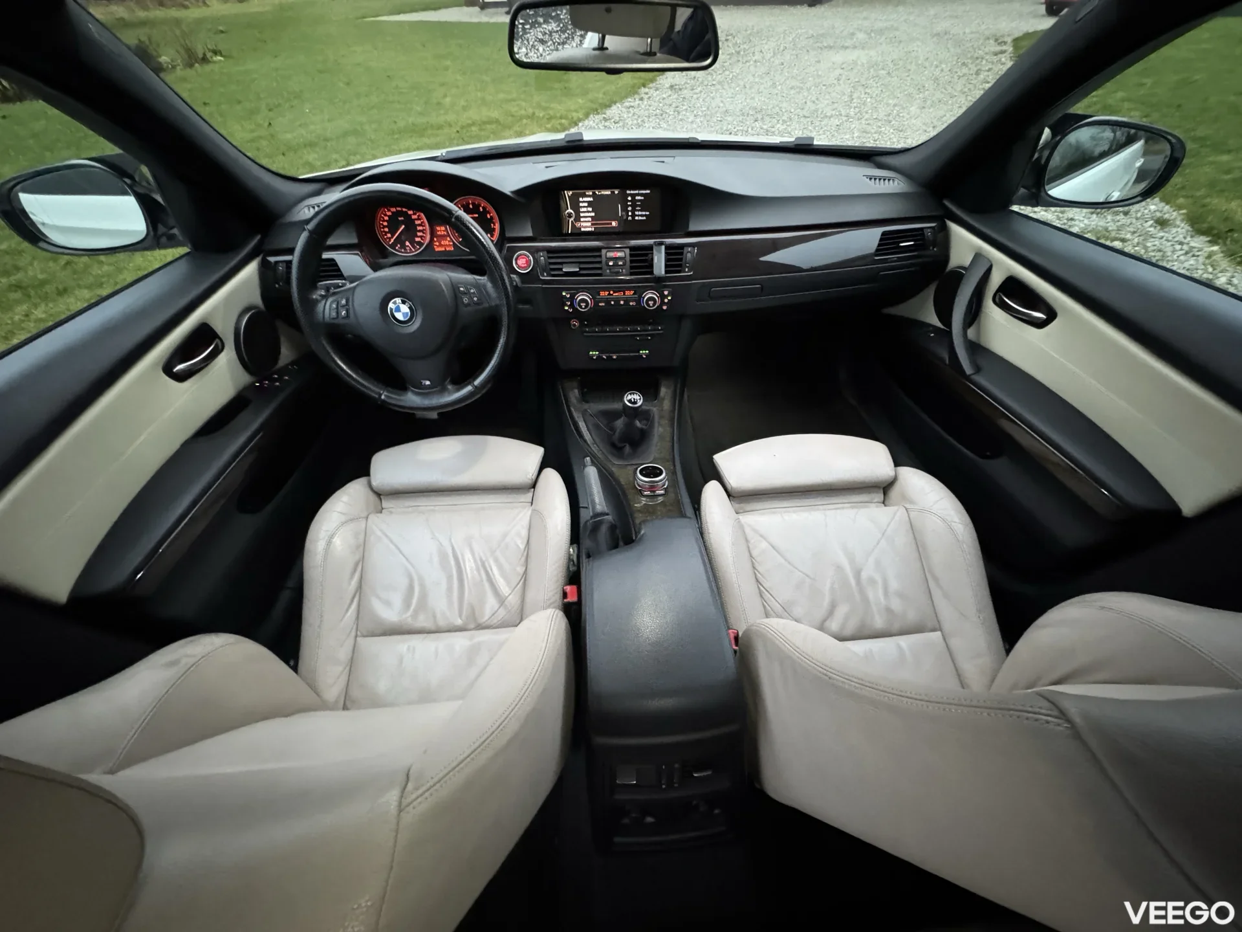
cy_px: 466
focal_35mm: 14
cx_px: 621
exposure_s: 1/39
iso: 1250
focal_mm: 2.22
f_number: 2.2
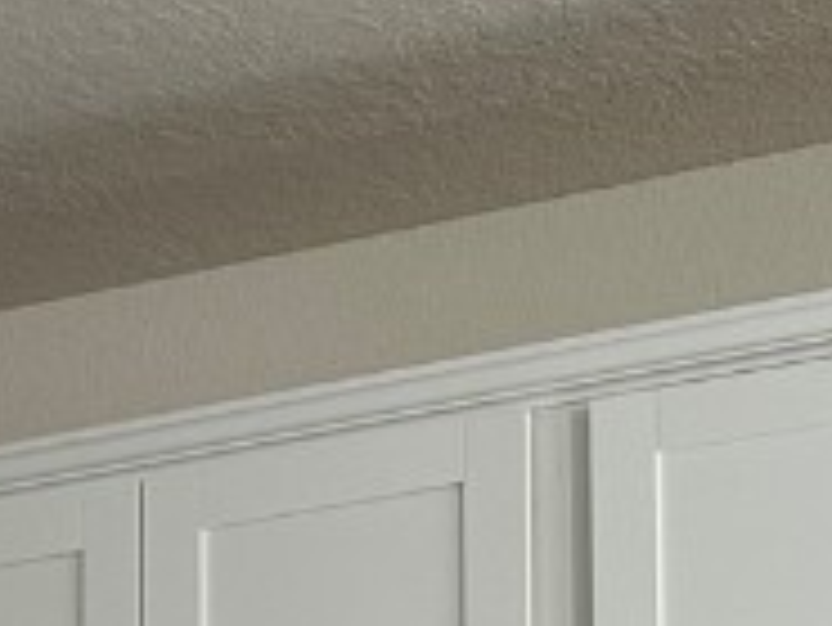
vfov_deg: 9.7
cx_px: -166
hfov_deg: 14.4
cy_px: 1581
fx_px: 3199
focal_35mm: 133
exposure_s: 1/121
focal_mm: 6.86
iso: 125
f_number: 1.78
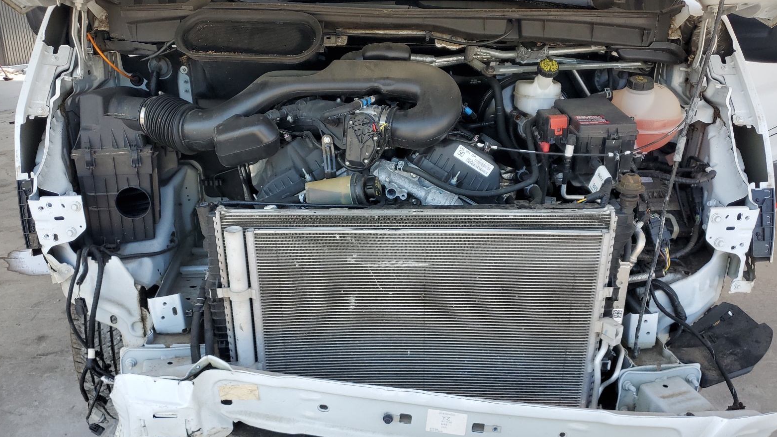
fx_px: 597
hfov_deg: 66.1
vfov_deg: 40.2
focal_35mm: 29
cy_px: 205
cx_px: 384
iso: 50
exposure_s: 1/455
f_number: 1.5
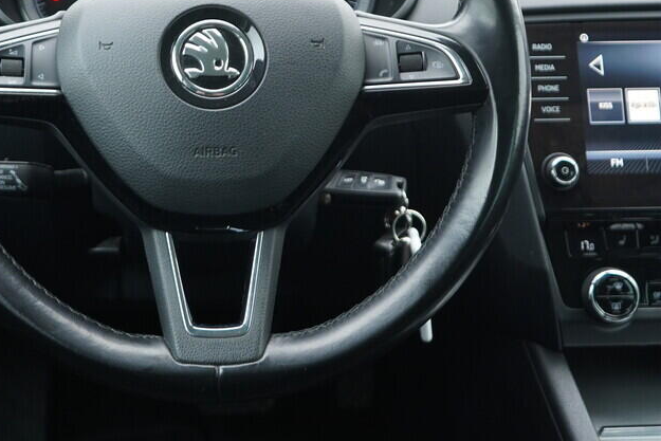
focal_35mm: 59
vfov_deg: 22.7
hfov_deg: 33.4
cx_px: 189
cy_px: 83
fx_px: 1083
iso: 320
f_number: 2.8
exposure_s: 1/40
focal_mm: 24
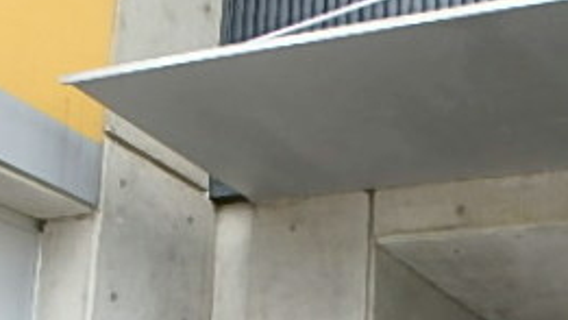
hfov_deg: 34.2
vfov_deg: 19.2
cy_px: 461
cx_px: 555
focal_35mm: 56
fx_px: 844
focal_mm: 3.7
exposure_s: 1/80
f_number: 3.5
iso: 125
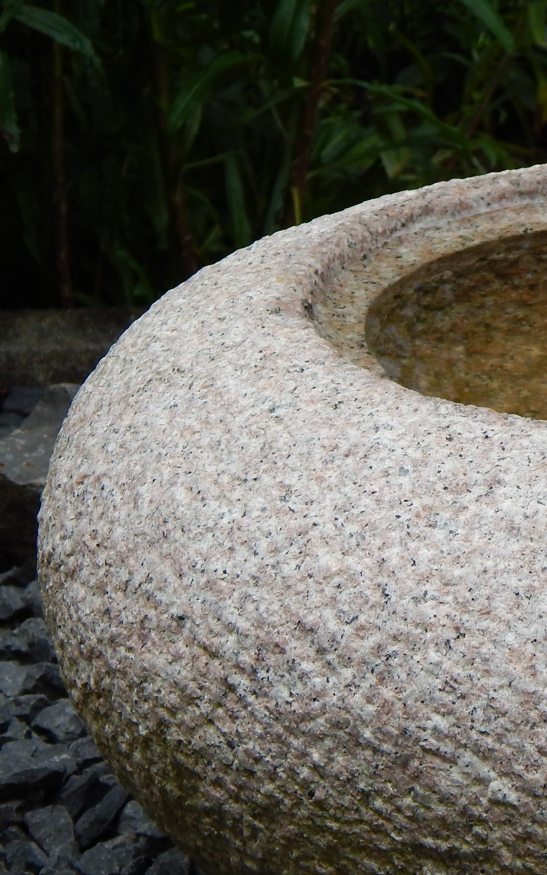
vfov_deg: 18.3
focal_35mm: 114
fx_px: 2719
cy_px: 346
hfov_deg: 11.1
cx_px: 781
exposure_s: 1/500
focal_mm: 9.7
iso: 125
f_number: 3.8
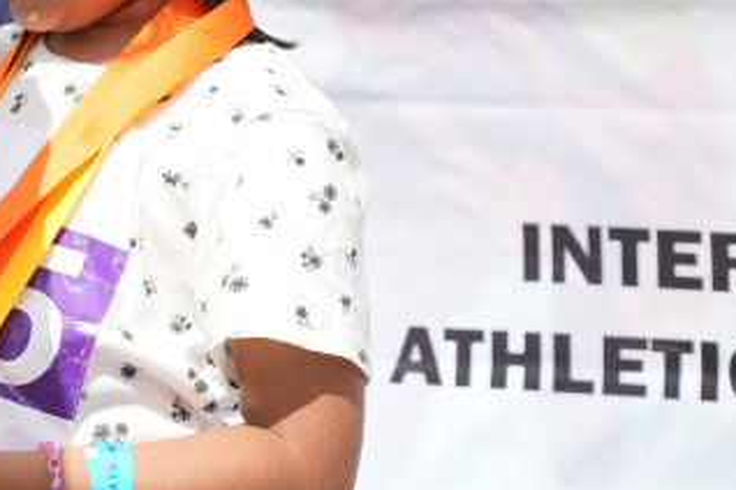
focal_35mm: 180
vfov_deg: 7.6
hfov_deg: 11.2
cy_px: -66
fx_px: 3671
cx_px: -215
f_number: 2.8
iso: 250
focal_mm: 55.8
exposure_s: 1/5000
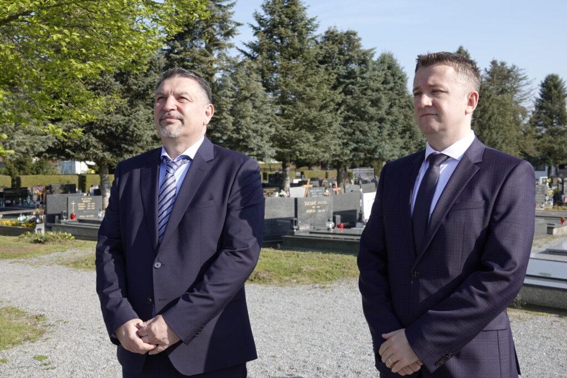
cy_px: 189
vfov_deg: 32.6
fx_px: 646
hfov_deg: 47.4
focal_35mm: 41
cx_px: 284
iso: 100
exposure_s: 1/800
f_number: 3.2
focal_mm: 15.17
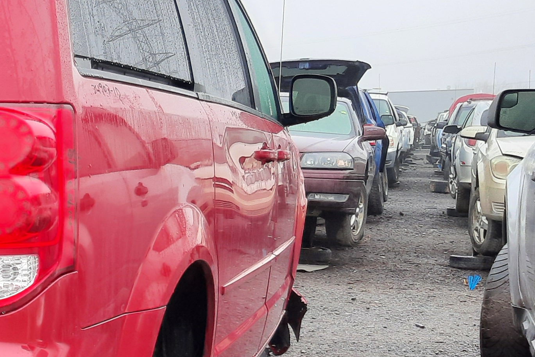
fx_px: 1174
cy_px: 203
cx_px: -169
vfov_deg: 17.3
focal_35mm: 79
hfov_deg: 22.8
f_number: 1.7
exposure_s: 1/232
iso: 40
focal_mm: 3.92
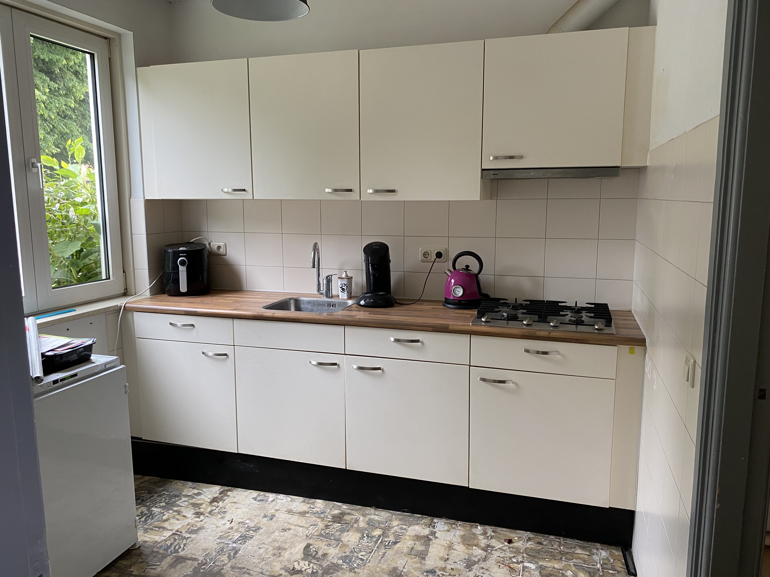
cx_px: 385
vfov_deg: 53.1
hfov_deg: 67.3
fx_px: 578
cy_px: 288
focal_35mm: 26
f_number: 1.8
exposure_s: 1/50
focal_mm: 4.25
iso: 80
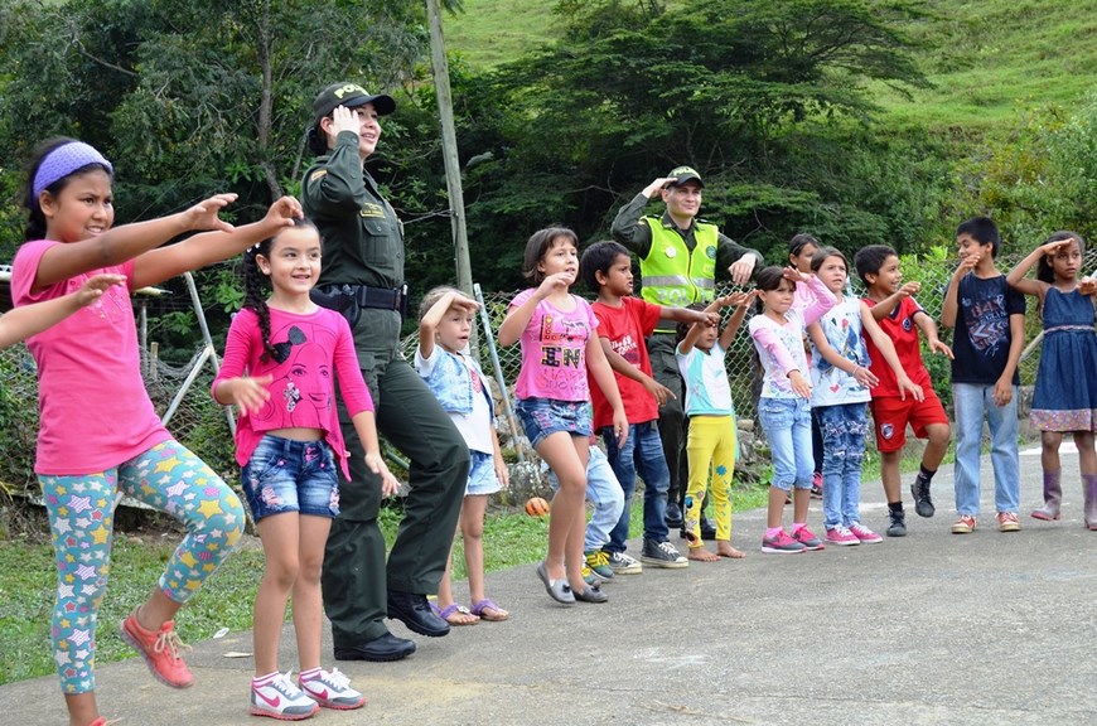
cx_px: 548
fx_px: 1596
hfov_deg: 37.9
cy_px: 363
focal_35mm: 52
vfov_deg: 25.6
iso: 200
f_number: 7.1
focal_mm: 35
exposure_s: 1/200
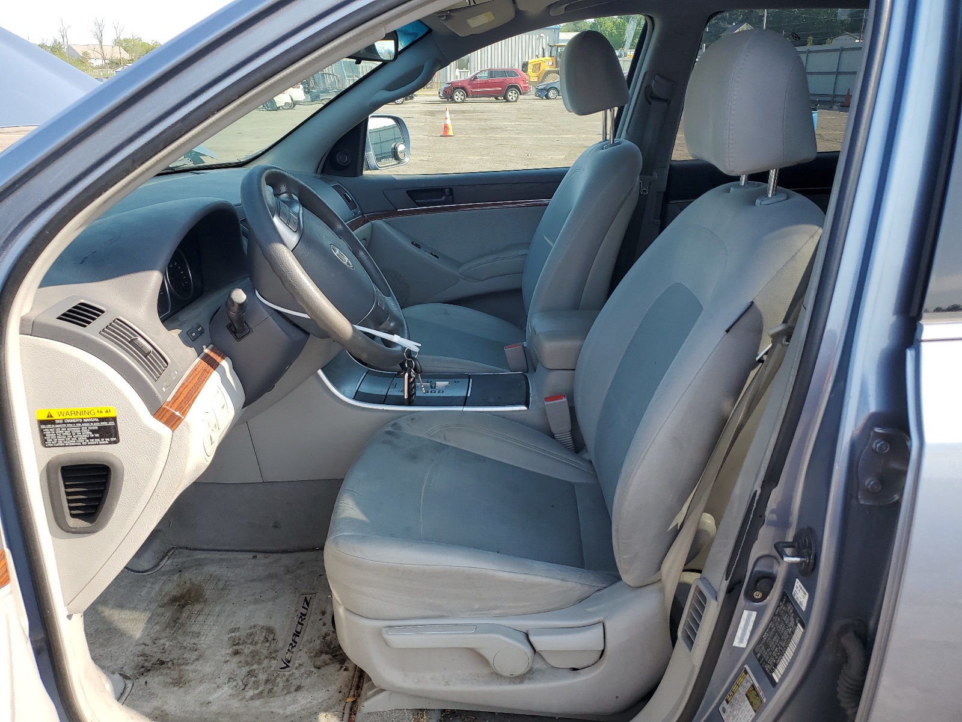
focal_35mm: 26
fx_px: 723
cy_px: 361
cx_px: 481
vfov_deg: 53.1
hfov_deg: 67.3
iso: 50
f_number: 1.5
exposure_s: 1/833
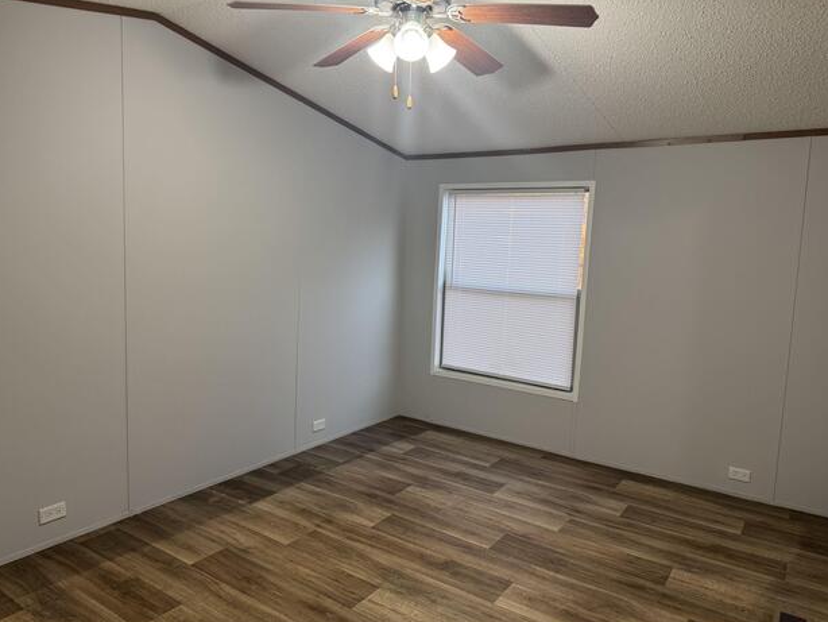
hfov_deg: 69.4
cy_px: 310
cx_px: 401
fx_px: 598
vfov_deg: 54.9
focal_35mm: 25
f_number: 1.78
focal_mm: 6.76
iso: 125
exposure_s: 1/60
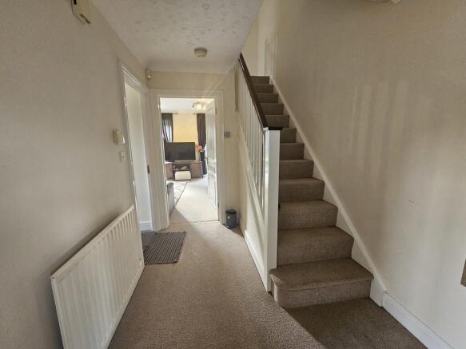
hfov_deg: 106.2
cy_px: 174
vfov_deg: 89.9
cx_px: 233
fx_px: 175
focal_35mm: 13
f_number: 2.2
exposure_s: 1/50
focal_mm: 2.2
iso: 400
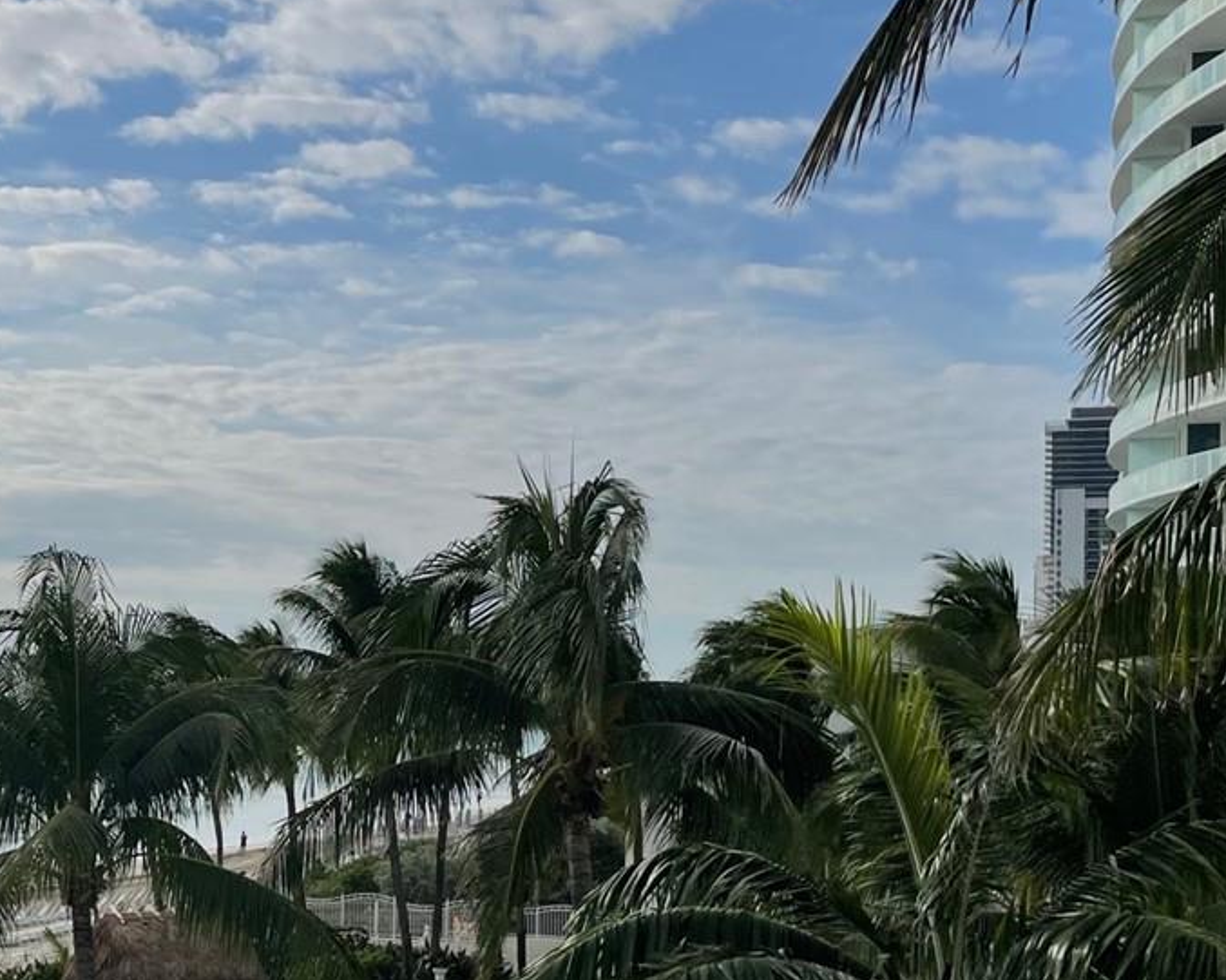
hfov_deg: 30.0
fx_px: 2176
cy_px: 687
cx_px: 103
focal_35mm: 60
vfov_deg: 25.2
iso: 32
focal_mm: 4.2
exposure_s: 1/13333
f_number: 1.6
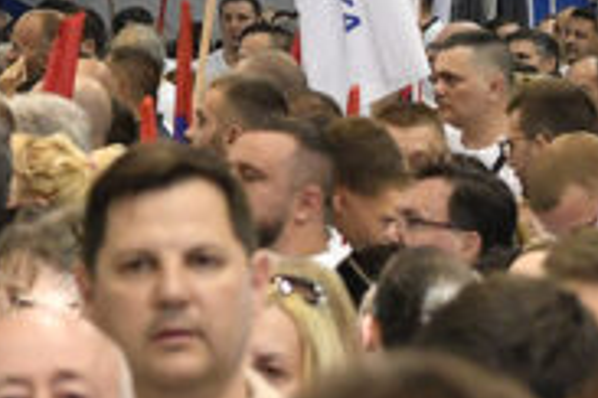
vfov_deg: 3.5
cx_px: 111
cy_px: -284
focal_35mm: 391
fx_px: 6494
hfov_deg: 5.3
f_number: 5
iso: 2500
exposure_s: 1/250
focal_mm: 70
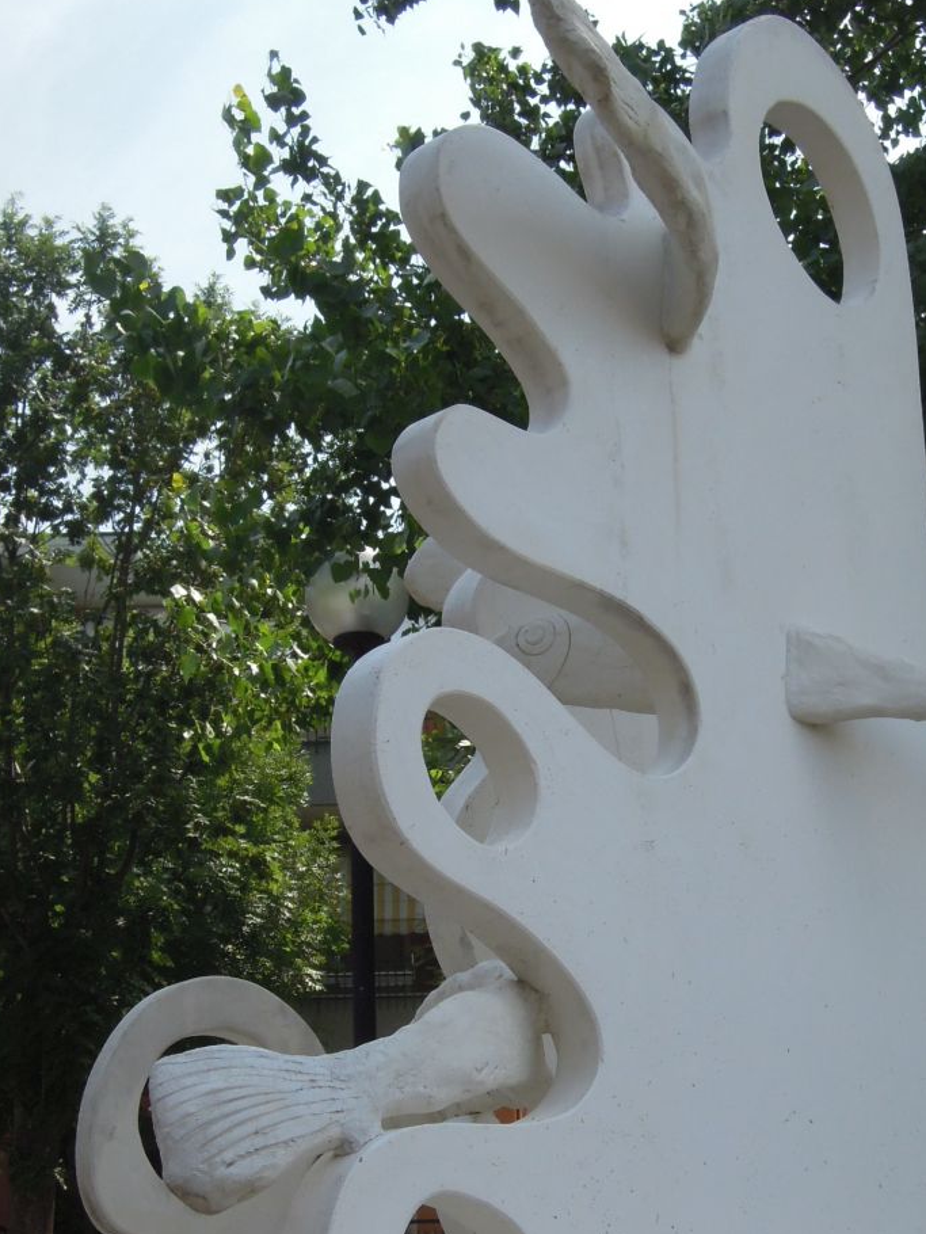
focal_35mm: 60
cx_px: 573
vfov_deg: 32.0
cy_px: 799
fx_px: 2139
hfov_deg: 24.4
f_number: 4.1
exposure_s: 1/1250
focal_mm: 7.2
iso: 160
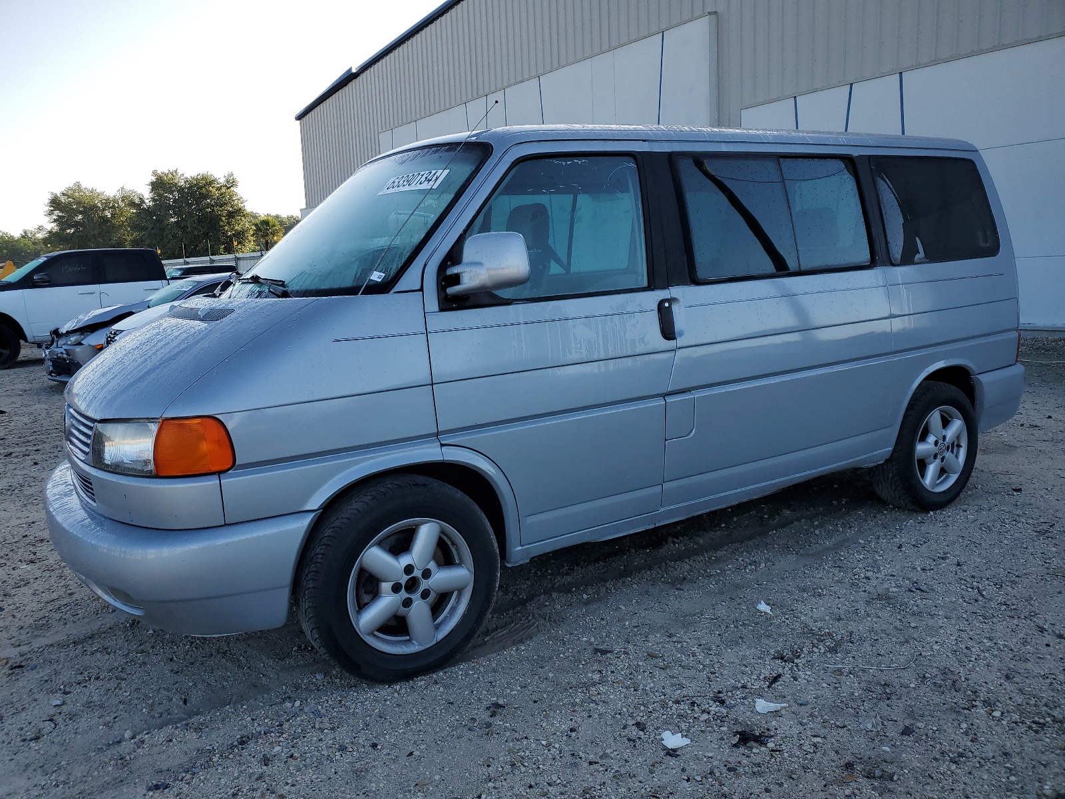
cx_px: 532
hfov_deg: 67.3
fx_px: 800
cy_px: 400
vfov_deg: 53.1
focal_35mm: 26
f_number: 1.5
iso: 50
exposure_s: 1/1429
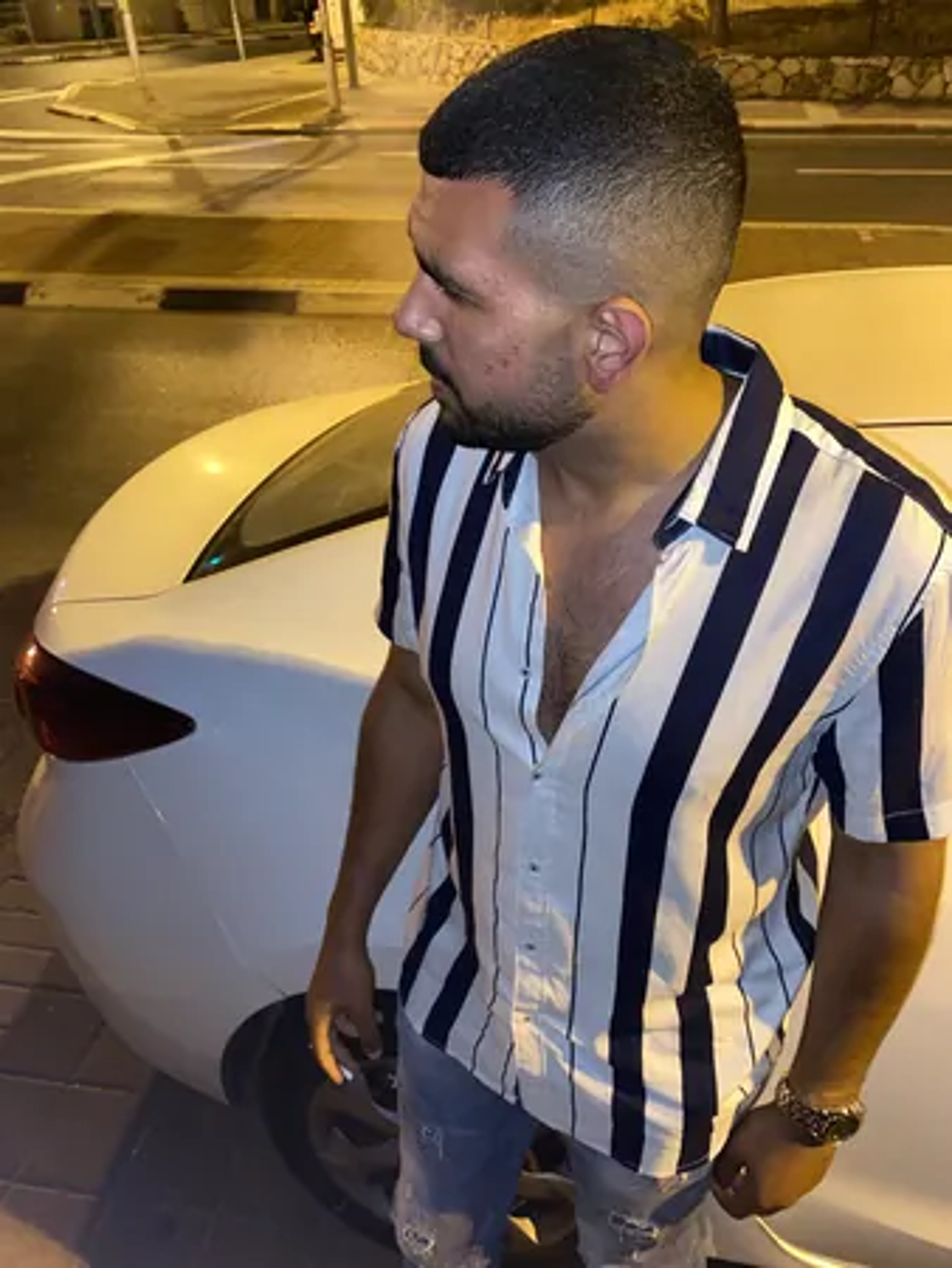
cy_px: 634
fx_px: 952
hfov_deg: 53.1
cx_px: 476
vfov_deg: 67.3
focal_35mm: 26
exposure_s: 1/11
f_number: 1.8
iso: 160
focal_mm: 4.25
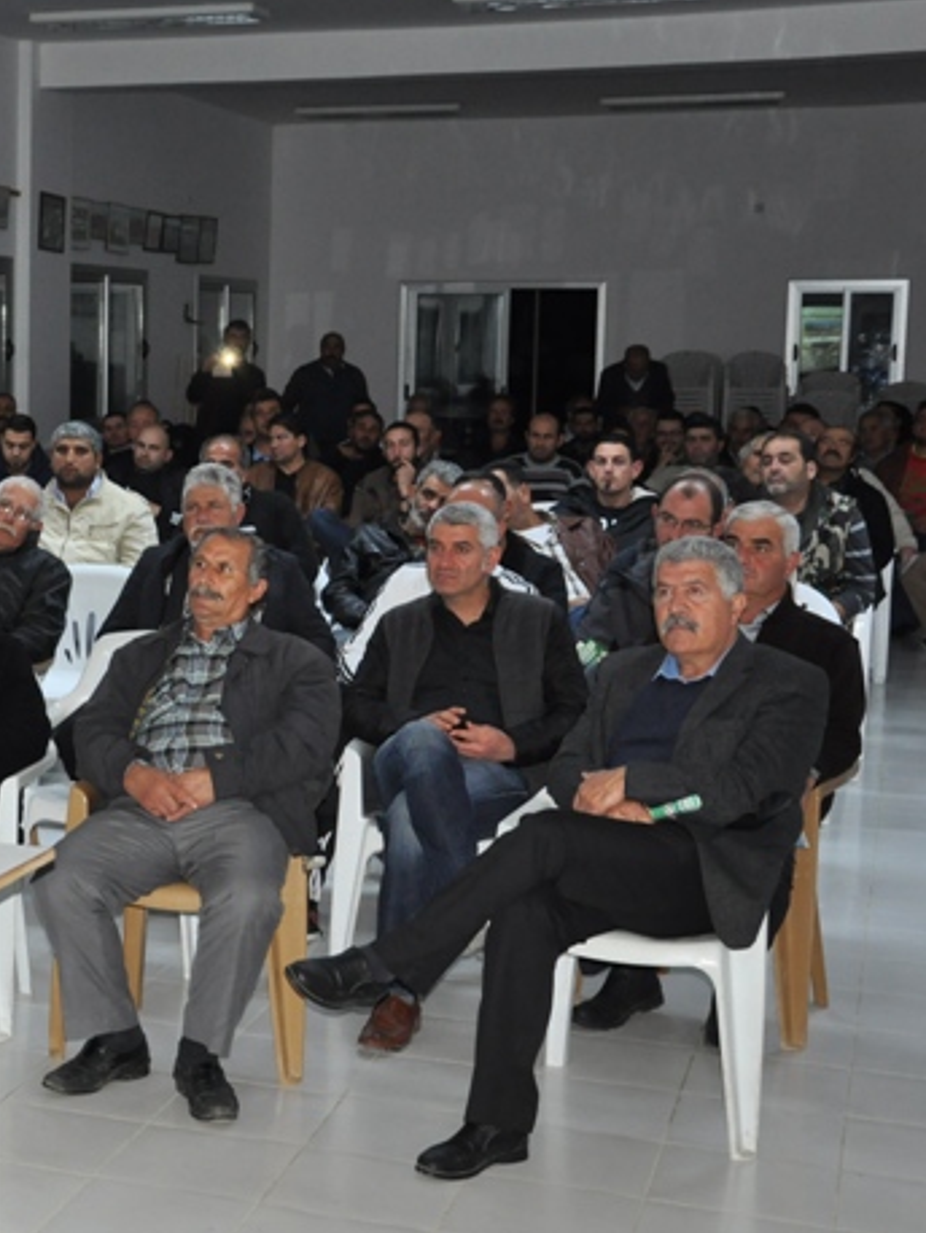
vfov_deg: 30.8
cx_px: -16
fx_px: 2239
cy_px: 588
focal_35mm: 63
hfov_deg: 22.4
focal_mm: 25
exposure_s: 1/60
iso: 800
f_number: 4
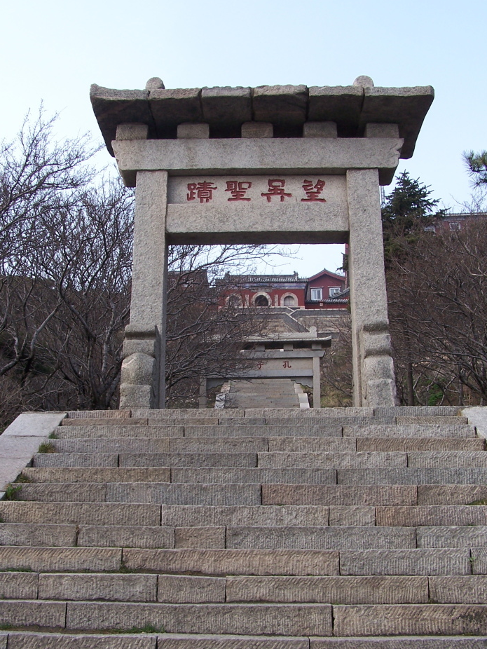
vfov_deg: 44.7
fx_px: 787
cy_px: 351
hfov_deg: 34.4
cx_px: 243
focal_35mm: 42
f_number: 5.6
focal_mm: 6.3
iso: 80
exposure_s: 1/125
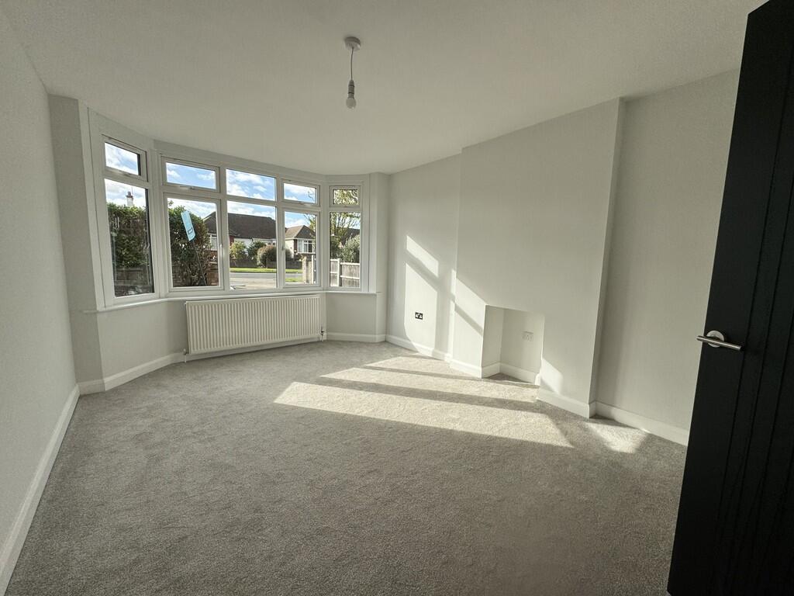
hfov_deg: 102.1
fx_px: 321
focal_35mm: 14
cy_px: 298
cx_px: 397
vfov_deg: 85.7
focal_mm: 2.22
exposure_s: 1/1110
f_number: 2.2
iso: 50
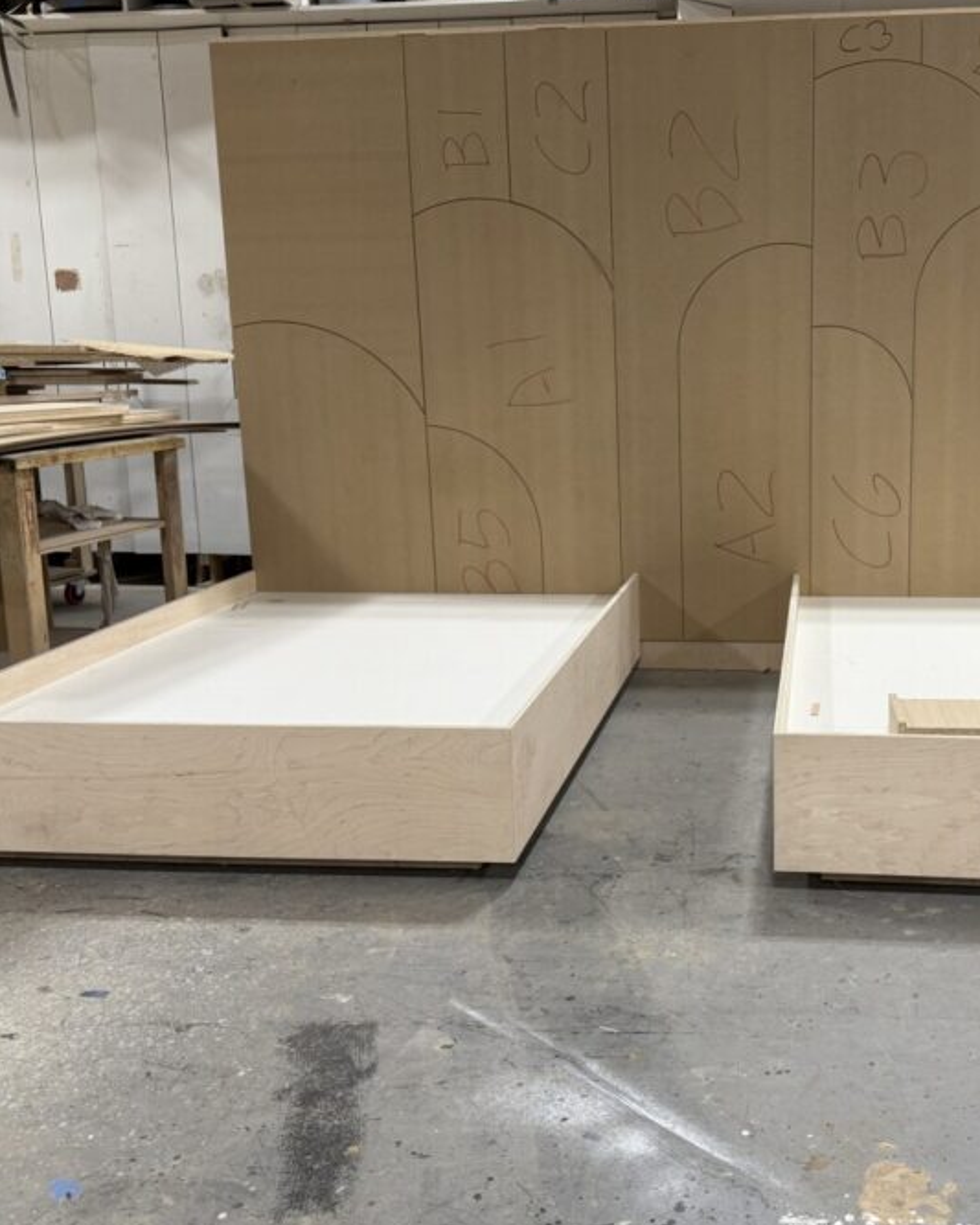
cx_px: 702
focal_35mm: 36
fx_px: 1305
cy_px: 590
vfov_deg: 50.3
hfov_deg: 40.3
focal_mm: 6.76
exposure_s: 1/120
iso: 125
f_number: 1.78
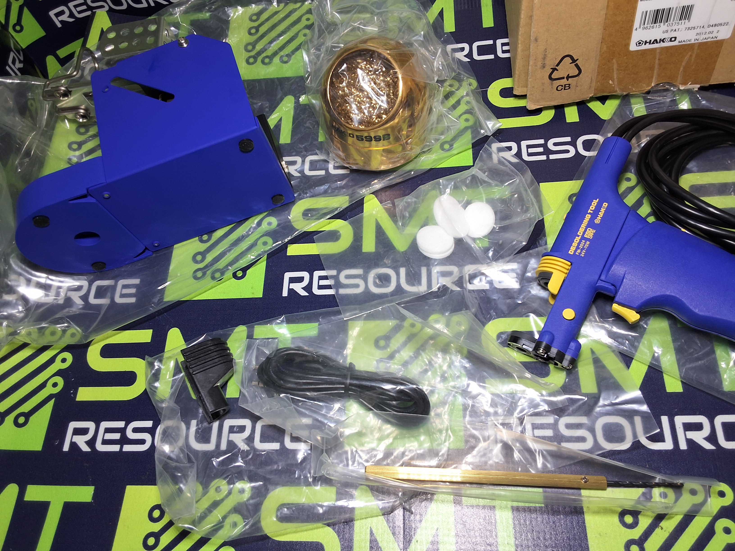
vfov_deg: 49.7
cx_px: 368
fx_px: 595
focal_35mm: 28
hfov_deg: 63.4
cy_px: 276
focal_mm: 2.91
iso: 40
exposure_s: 1/40
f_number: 1.9
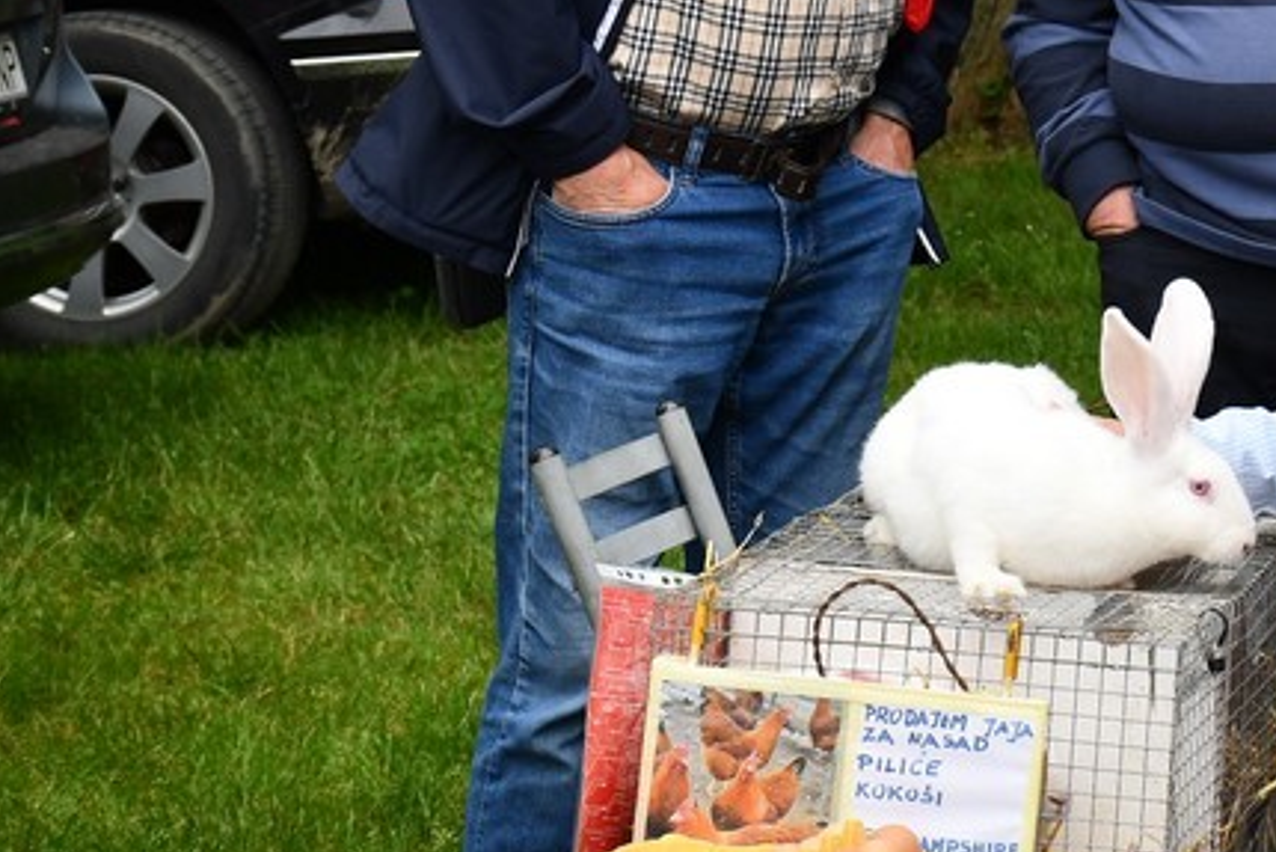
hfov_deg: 13.4
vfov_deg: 9.1
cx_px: 1457
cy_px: -114
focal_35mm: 150
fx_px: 5318
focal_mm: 42
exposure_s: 1/250
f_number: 5.6
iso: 280
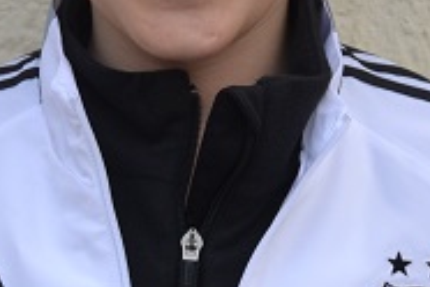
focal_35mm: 178
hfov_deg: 11.5
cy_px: 175
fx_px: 2126
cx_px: 153
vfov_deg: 7.7
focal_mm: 24
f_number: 4
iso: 400
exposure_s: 1/800
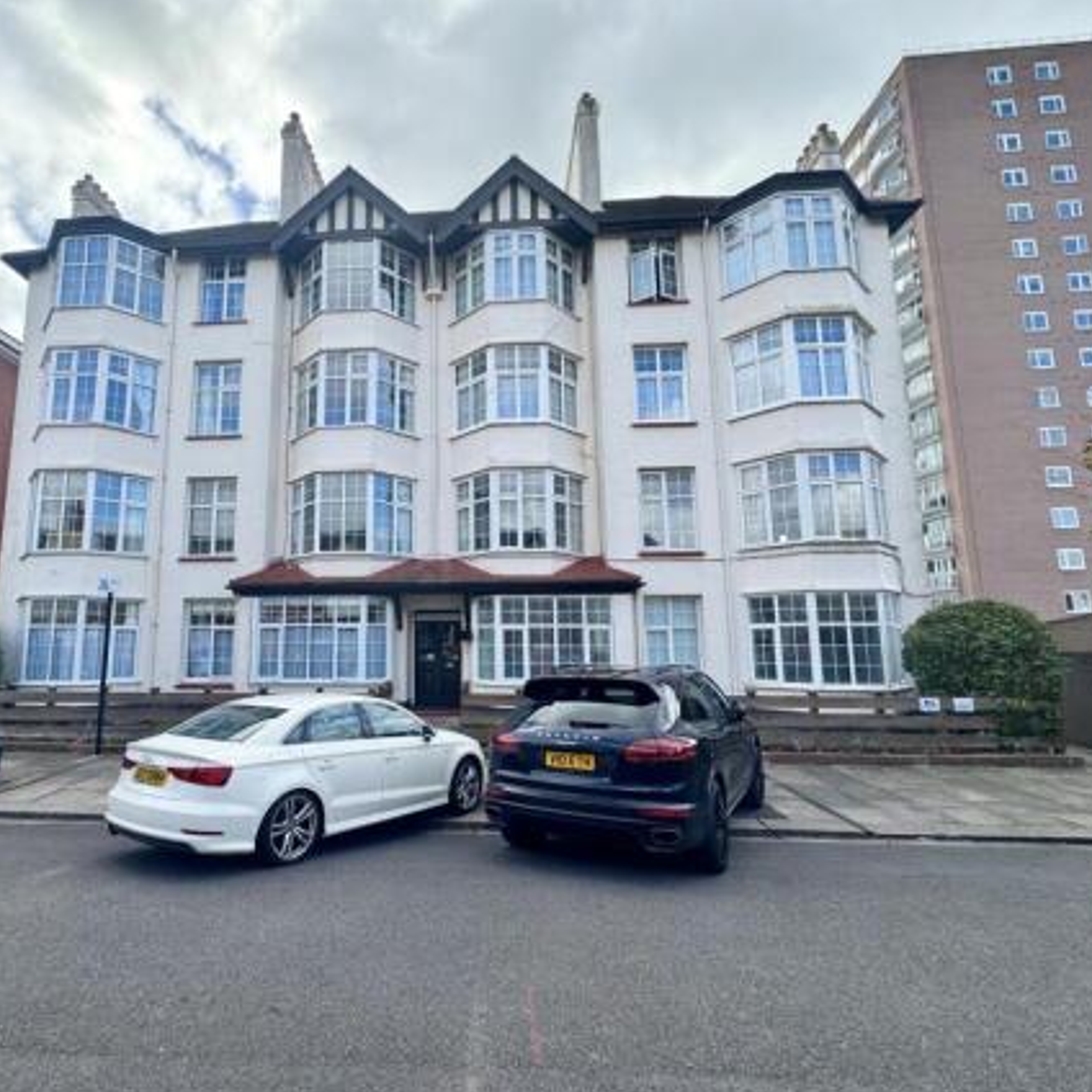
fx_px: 607
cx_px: 437
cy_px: 558
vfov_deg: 84.0
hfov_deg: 82.9
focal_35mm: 17
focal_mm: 2.22
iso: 40
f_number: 2.2
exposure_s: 1/605
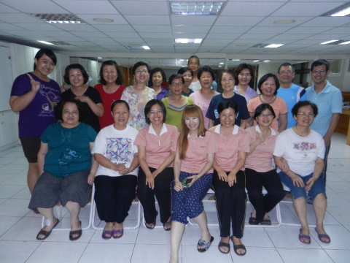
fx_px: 253
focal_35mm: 25
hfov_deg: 69.4
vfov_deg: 54.9
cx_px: 175
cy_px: 132
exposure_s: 1/30
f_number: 3.5
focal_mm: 4.5
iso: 280
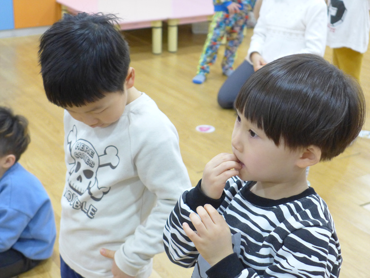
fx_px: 695
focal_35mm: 65
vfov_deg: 22.6
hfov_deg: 29.8
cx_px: 185
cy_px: 139
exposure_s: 1/200
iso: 800
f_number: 2
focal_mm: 12.8
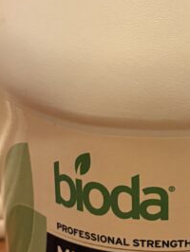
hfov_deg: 14.7
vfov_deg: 19.6
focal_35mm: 100
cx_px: 168
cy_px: 126
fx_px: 731
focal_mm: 5.96
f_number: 1.6
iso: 500
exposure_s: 1/40
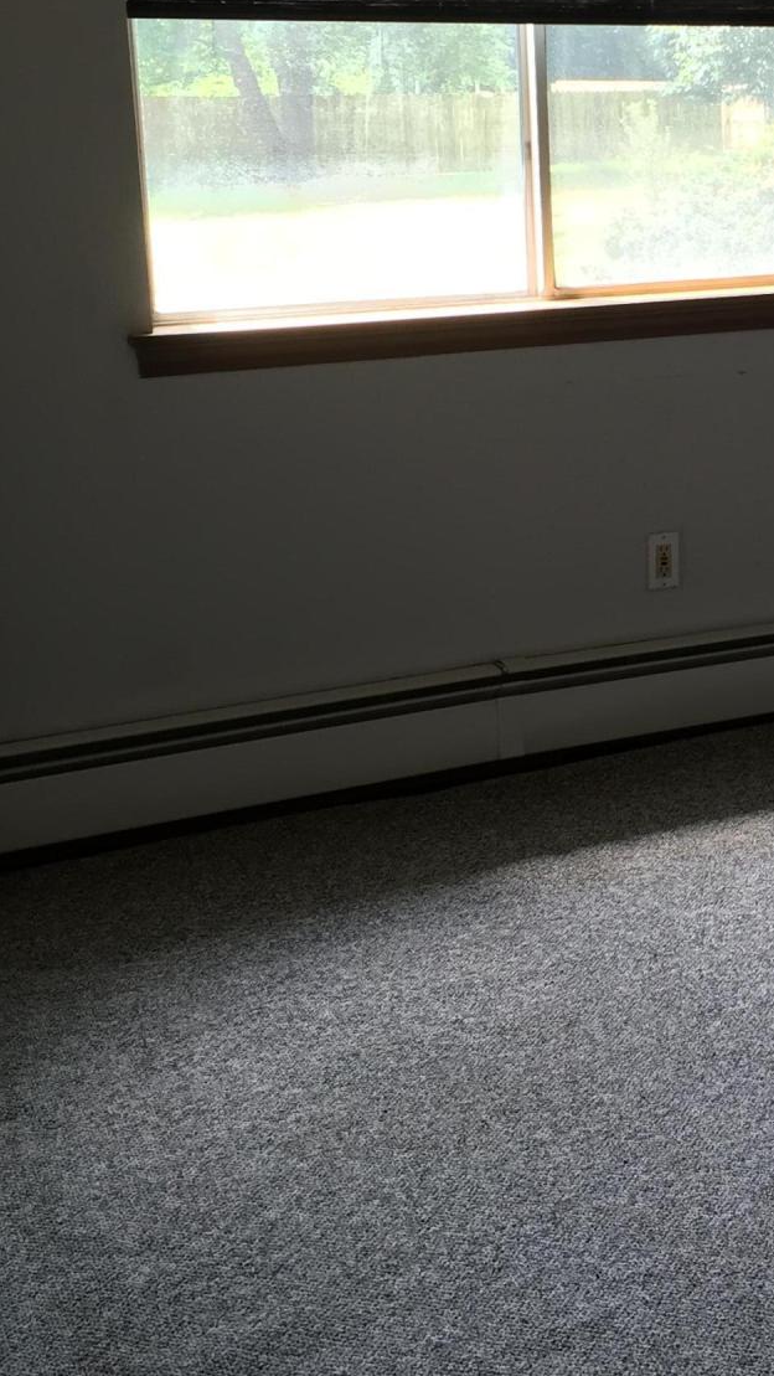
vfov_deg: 36.3
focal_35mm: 57
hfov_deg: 19.9
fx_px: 2079
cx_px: 909
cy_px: 473
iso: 32
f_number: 2.2
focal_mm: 4.15
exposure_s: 1/40
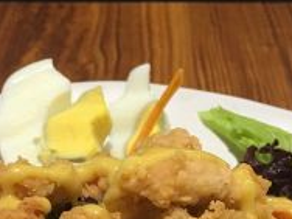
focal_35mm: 108
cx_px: 95
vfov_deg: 13.0
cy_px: 319
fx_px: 911
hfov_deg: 18.2
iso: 40
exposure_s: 1/33
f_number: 2.2
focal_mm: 4.15
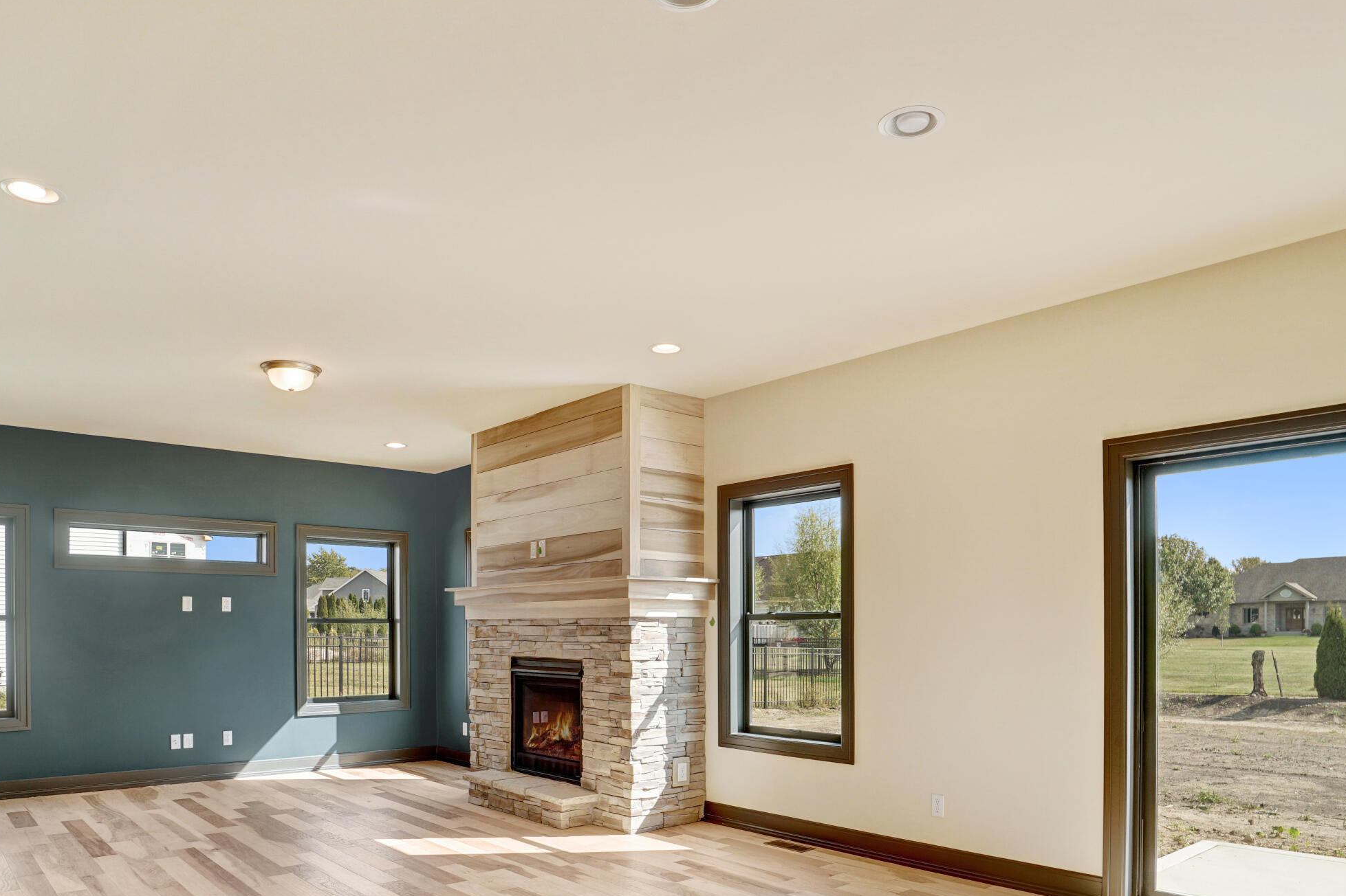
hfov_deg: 76.1
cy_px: 601
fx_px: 860
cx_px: 670
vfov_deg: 53.9
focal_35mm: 23
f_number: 5.6
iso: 100
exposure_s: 1/80
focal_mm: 10
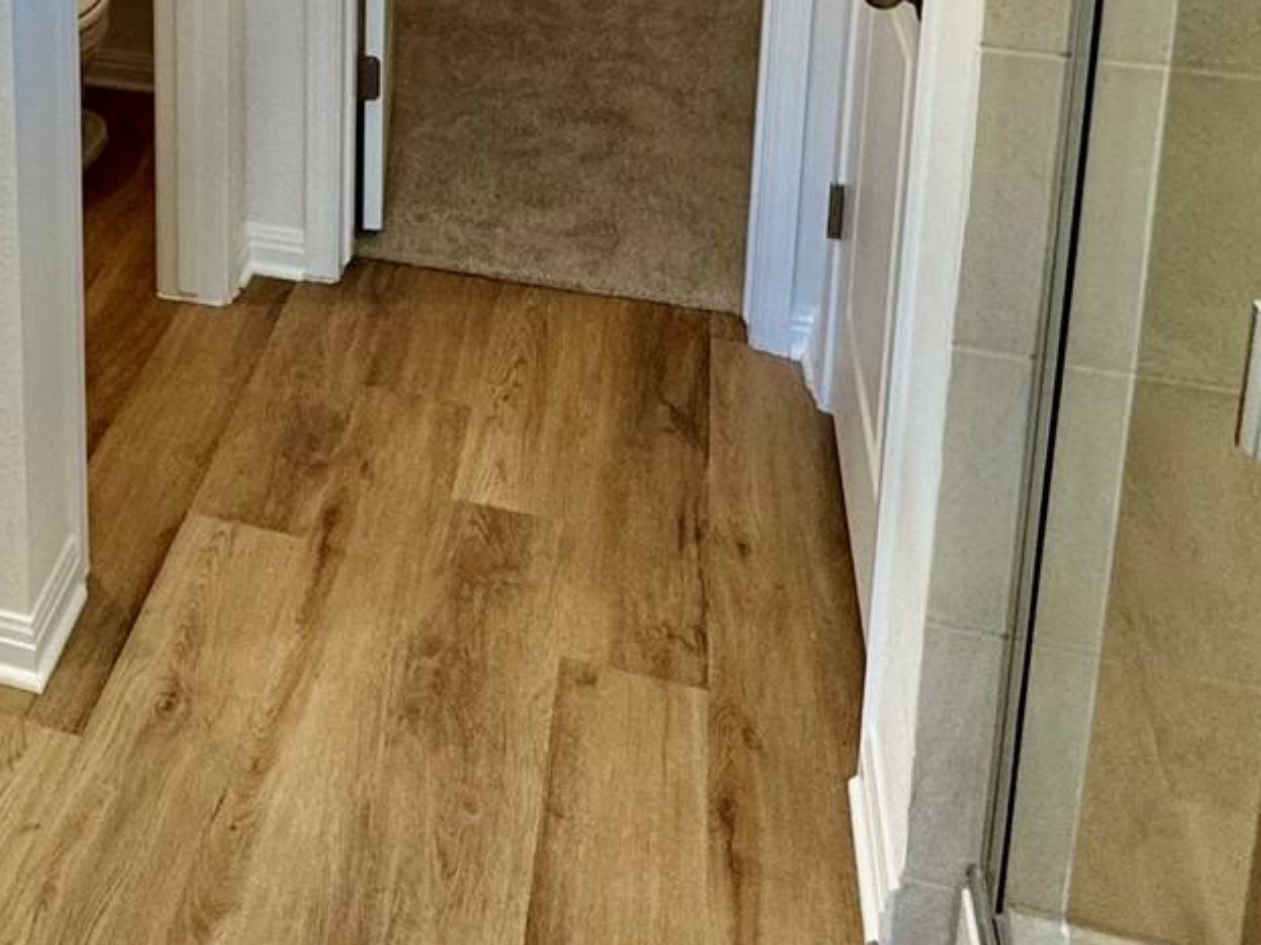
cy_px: -263
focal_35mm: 46
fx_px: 1675
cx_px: 101
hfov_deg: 38.2
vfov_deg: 26.9
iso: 125
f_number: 2.2
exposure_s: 1/120
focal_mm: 2.22
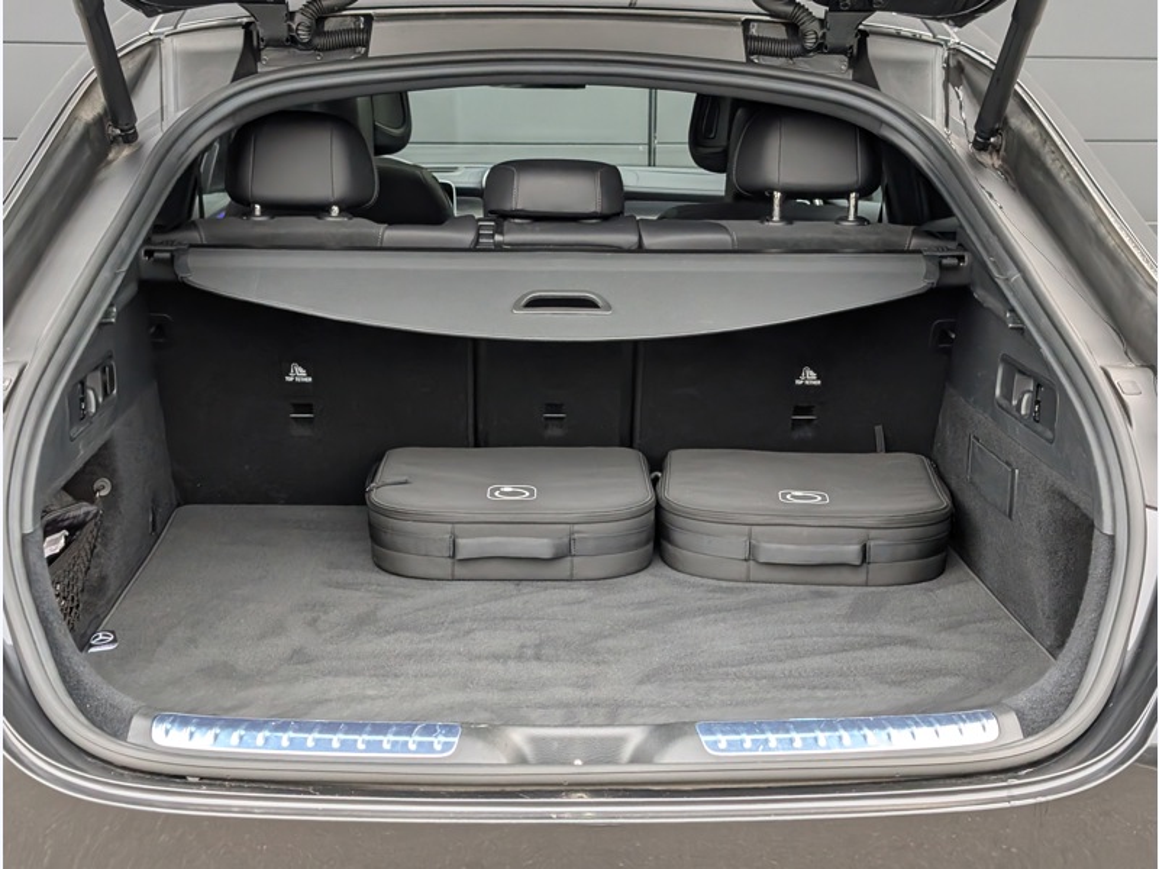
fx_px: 1641
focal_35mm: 49
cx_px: 580
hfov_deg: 38.9
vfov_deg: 29.7
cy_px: 434
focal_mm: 6.9
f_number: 1.68
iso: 457
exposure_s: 1/365
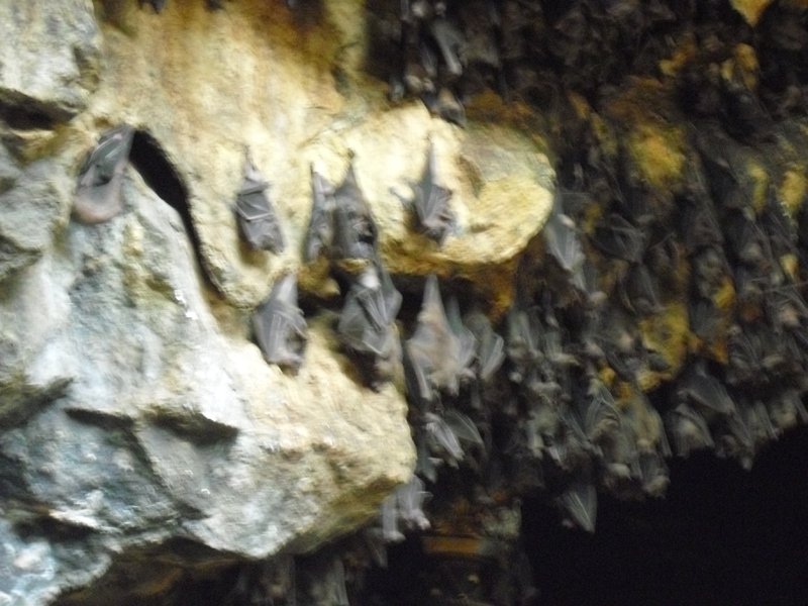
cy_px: 303
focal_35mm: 113
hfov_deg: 17.4
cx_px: 404
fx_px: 2638
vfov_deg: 13.1
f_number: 5.2
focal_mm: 18.6
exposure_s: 1/10
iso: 800
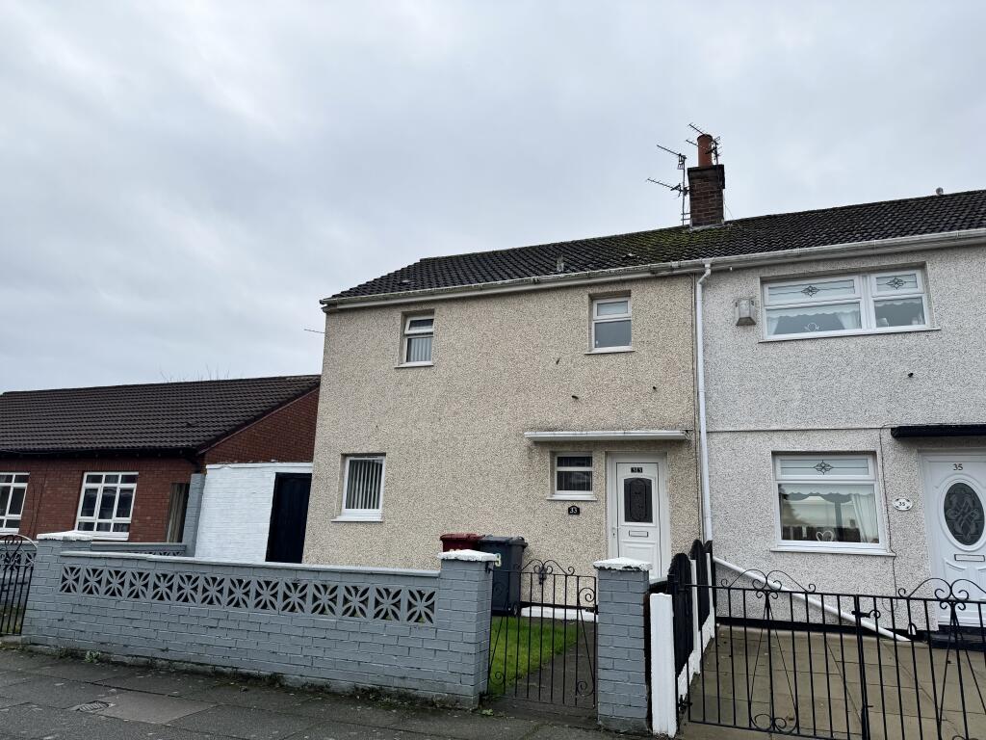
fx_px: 684
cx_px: 493
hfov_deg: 71.6
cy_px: 370
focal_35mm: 24
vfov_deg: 56.8
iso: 80
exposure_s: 1/2174
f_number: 1.78
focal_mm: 6.76
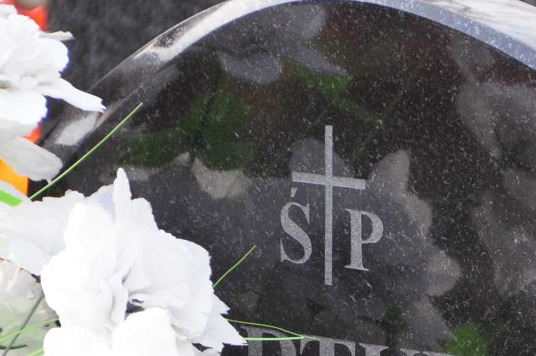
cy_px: 402
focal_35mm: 905
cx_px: 553
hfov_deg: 2.3
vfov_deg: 1.5
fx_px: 13456
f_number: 7.1
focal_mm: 200
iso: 500
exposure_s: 1/400
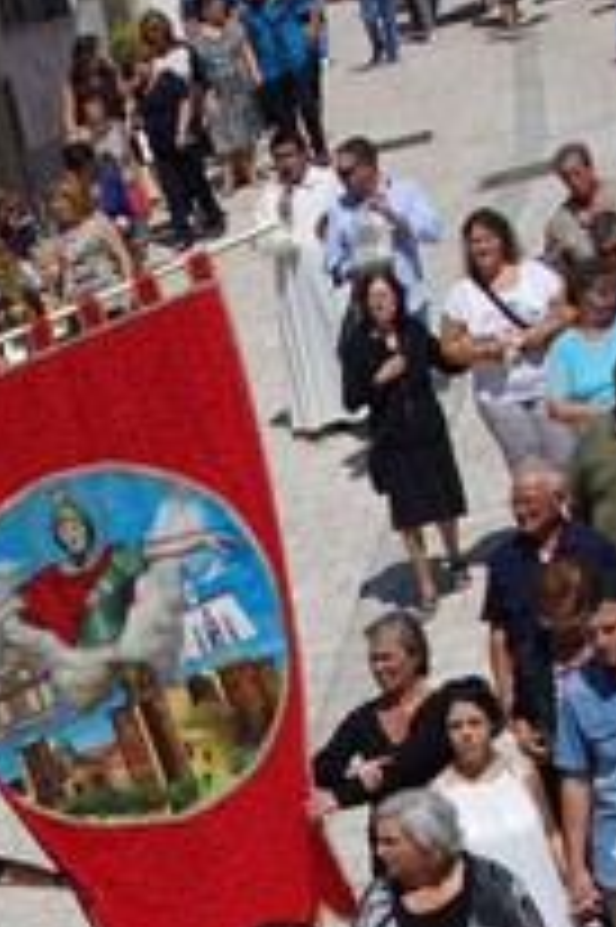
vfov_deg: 14.0
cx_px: -58
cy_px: 1134
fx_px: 3651
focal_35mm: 142
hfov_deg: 9.6
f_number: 8
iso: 100
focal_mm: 26
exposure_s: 1/320
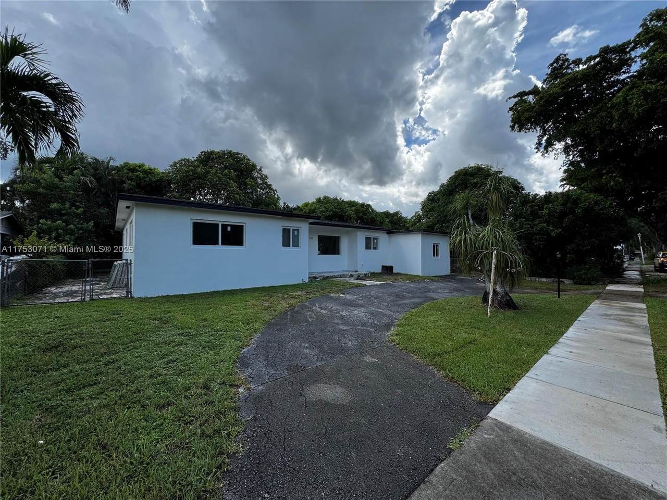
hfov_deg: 102.1
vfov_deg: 85.7
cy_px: 250
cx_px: 334
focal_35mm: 14
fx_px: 270
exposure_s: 1/1256
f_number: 2.2
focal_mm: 2.22
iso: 50
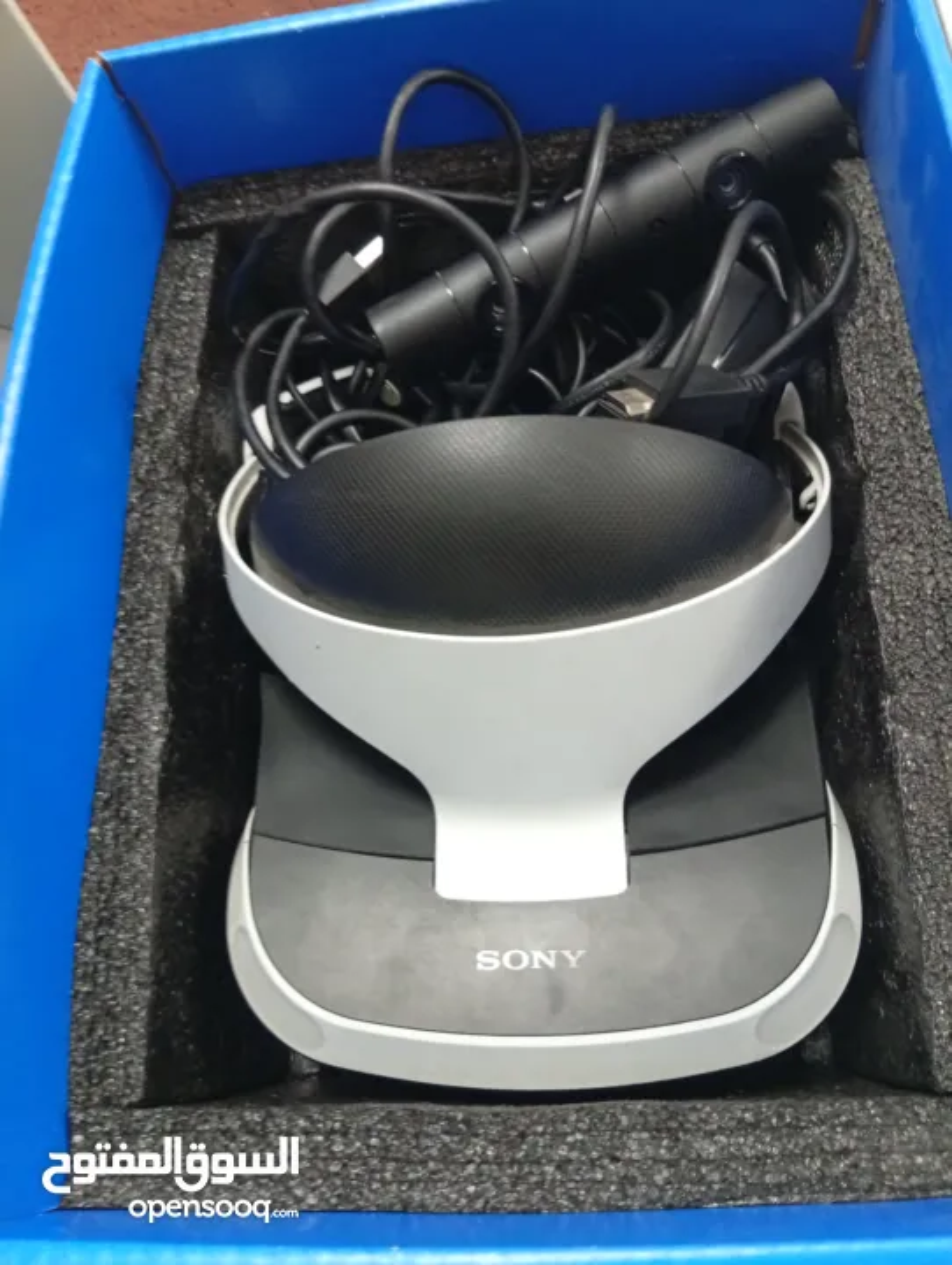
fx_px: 988
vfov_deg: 65.3
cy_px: 632
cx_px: 476
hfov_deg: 51.5
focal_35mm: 27
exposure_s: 1/20
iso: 784
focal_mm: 3.84
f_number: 1.8
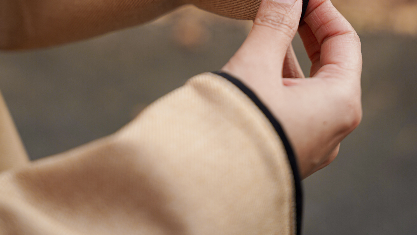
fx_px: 825
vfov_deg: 15.7
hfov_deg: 28.4
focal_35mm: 75
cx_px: 209
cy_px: -22
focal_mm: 47.4
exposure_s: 1/200
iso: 100
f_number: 2.8
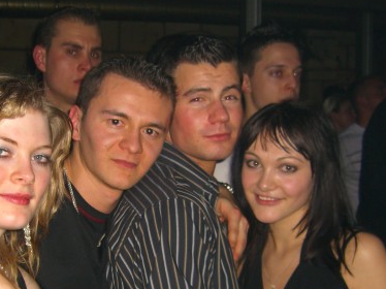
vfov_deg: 23.7
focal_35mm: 61
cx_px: 137
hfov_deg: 31.5
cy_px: 218
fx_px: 680
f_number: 2.8
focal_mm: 7.9
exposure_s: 1/60
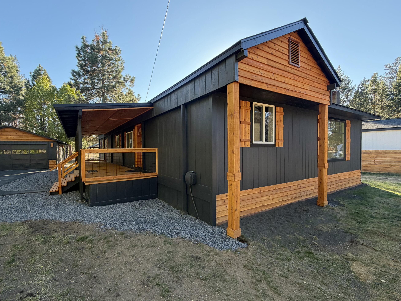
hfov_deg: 94.1
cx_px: 178
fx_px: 185
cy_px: 154
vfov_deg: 78.1
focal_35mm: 16
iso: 64
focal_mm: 2.22
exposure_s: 1/226
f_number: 2.2
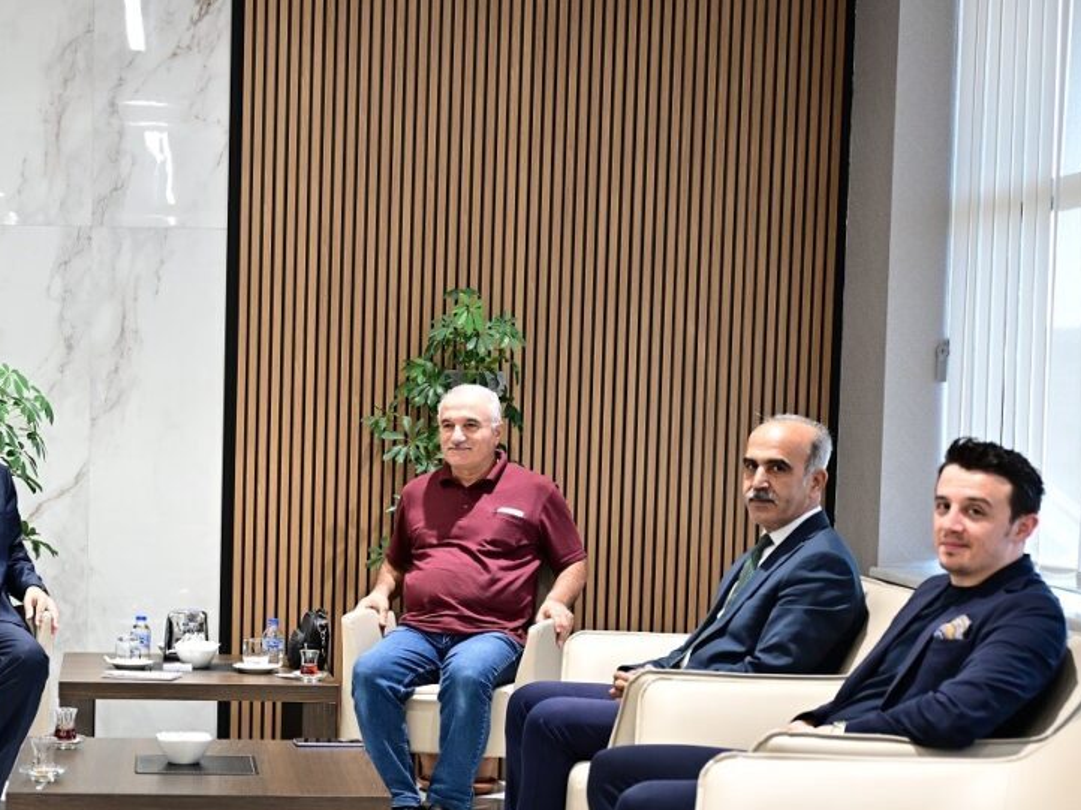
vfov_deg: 19.5
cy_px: 610
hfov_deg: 25.6
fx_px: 2341
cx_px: 228
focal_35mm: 75
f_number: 2.8
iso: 1000
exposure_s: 1/125
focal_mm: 44
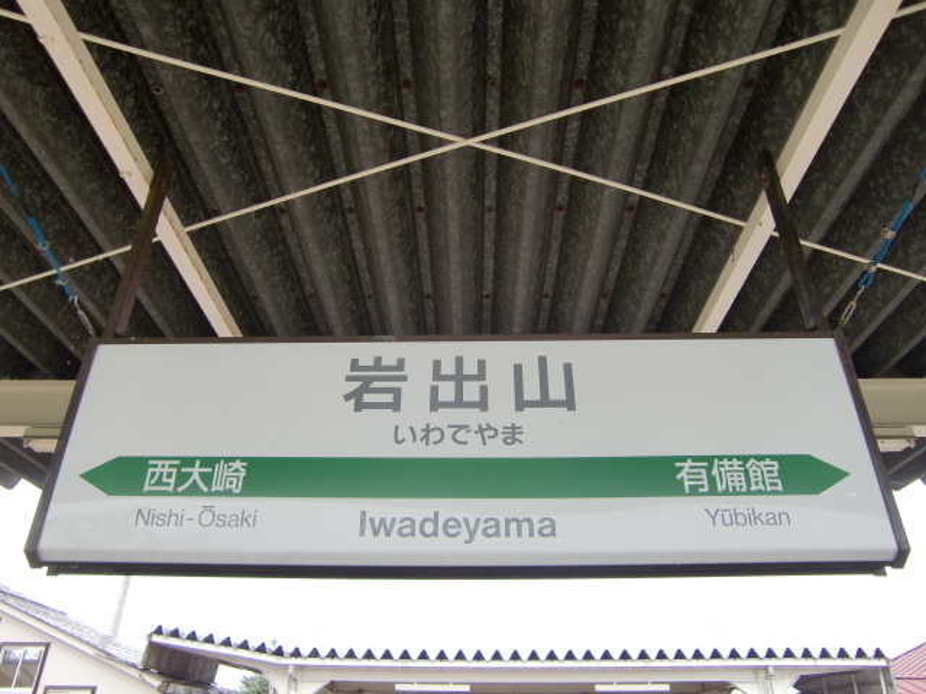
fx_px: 749
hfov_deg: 63.4
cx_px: 463
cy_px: 347
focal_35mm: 28
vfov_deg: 49.7
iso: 64
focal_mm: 4.9
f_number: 2.6
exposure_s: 1/160
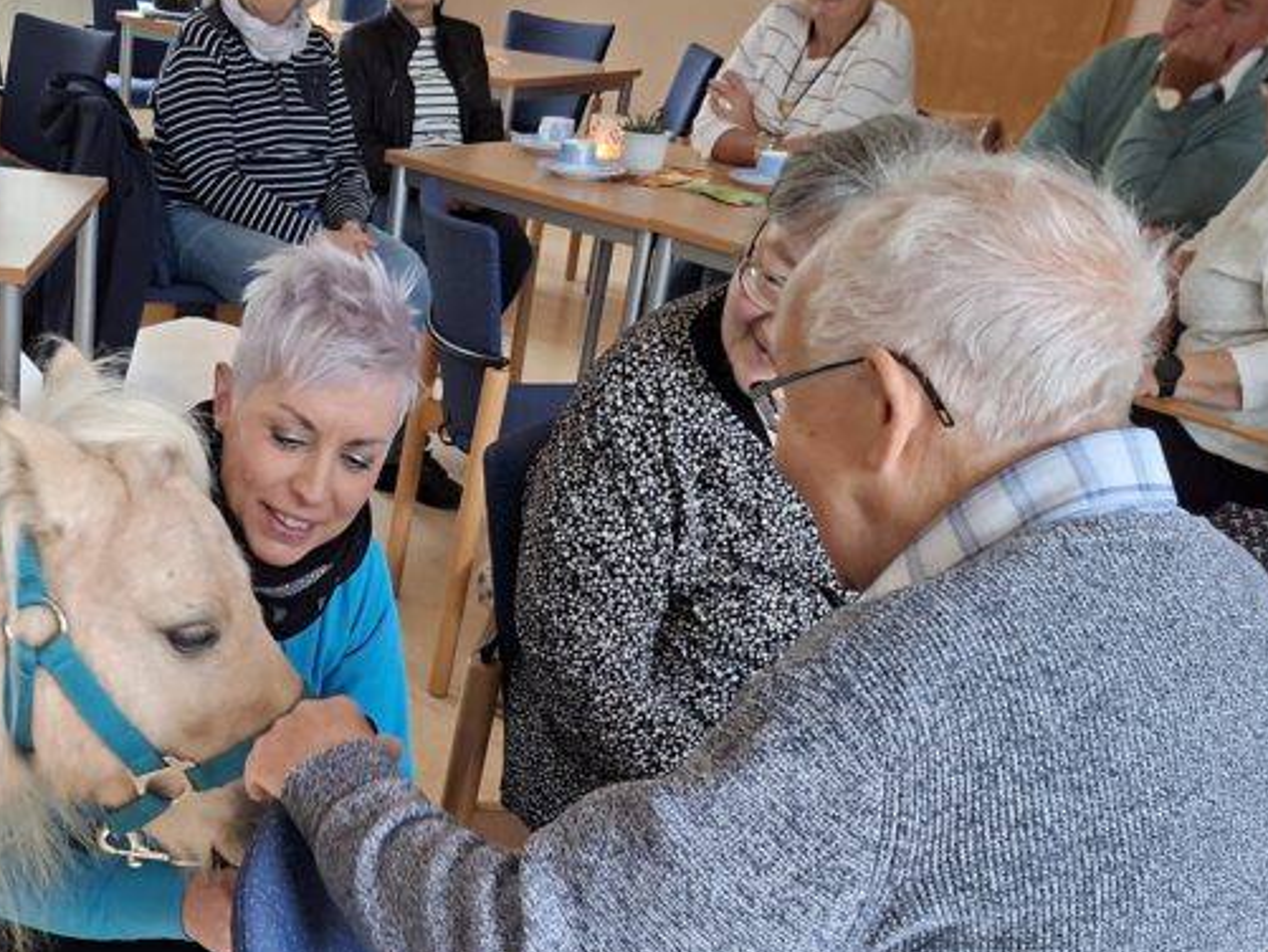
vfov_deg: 30.2
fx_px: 1722
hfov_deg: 38.5
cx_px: 202
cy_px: 744
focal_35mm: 47
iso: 250
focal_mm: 5.54
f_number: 1.8
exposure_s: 1/50
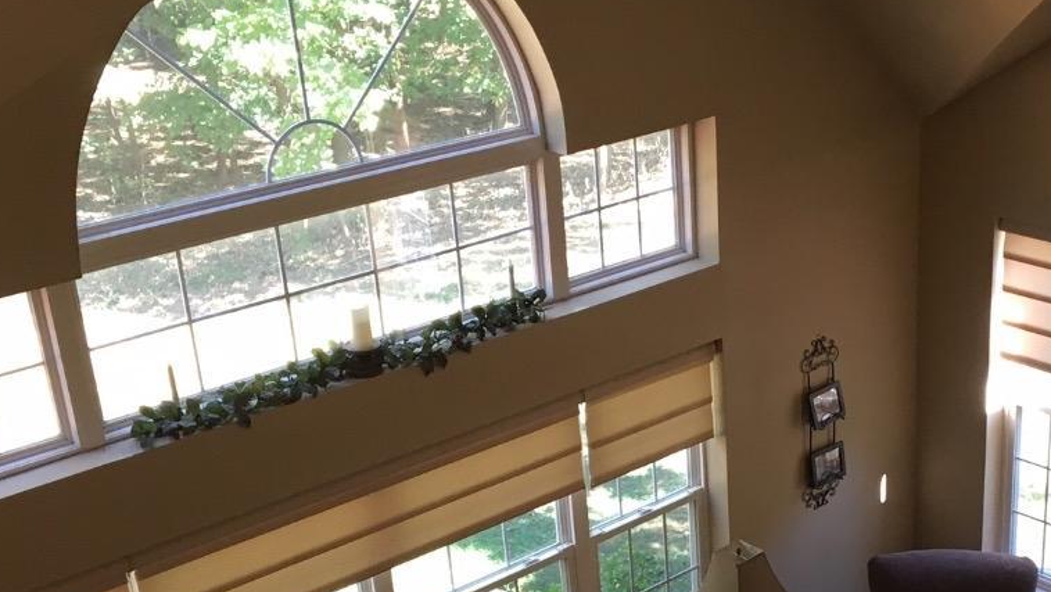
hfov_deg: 34.2
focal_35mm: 60
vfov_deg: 19.8
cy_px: 488
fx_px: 1673
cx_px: 778
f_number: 2.2
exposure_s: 1/30
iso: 32
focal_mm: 4.15
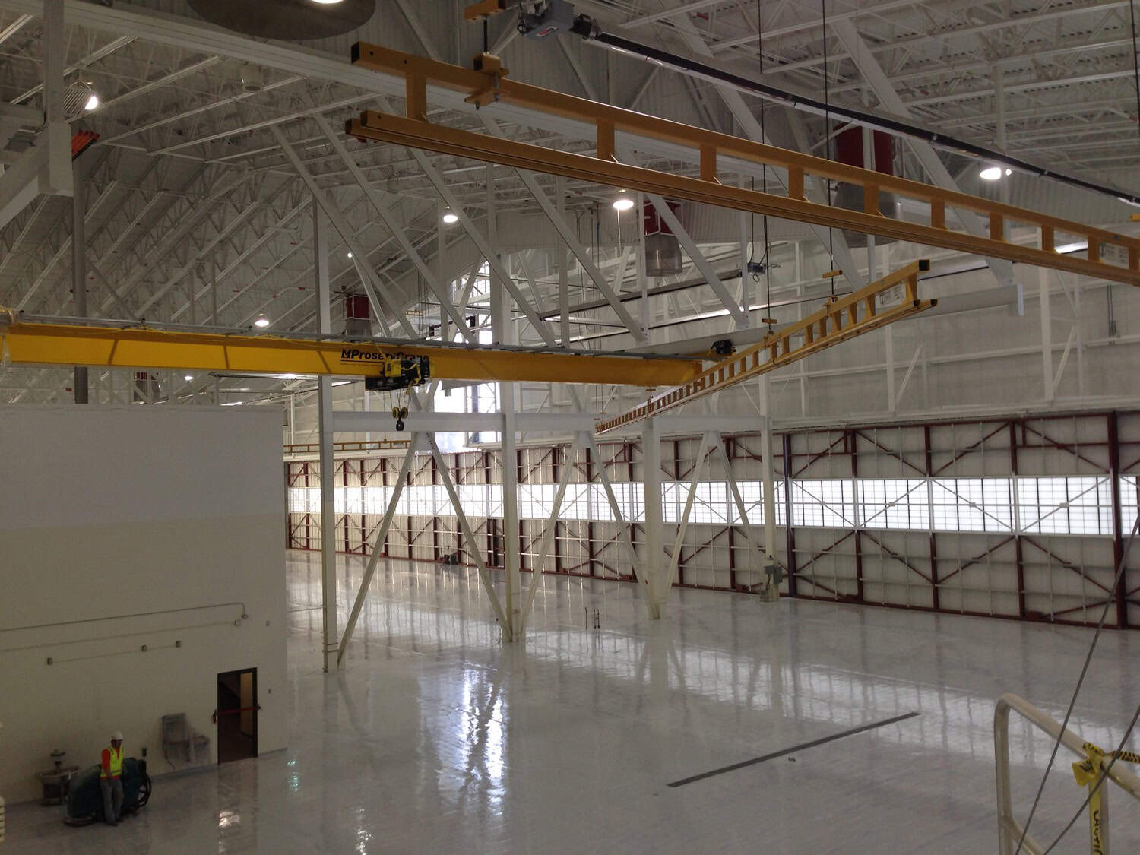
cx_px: 570
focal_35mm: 33
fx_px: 1087
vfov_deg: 42.9
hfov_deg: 55.4
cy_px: 428
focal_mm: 4.1
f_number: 2.4
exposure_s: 1/60
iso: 50
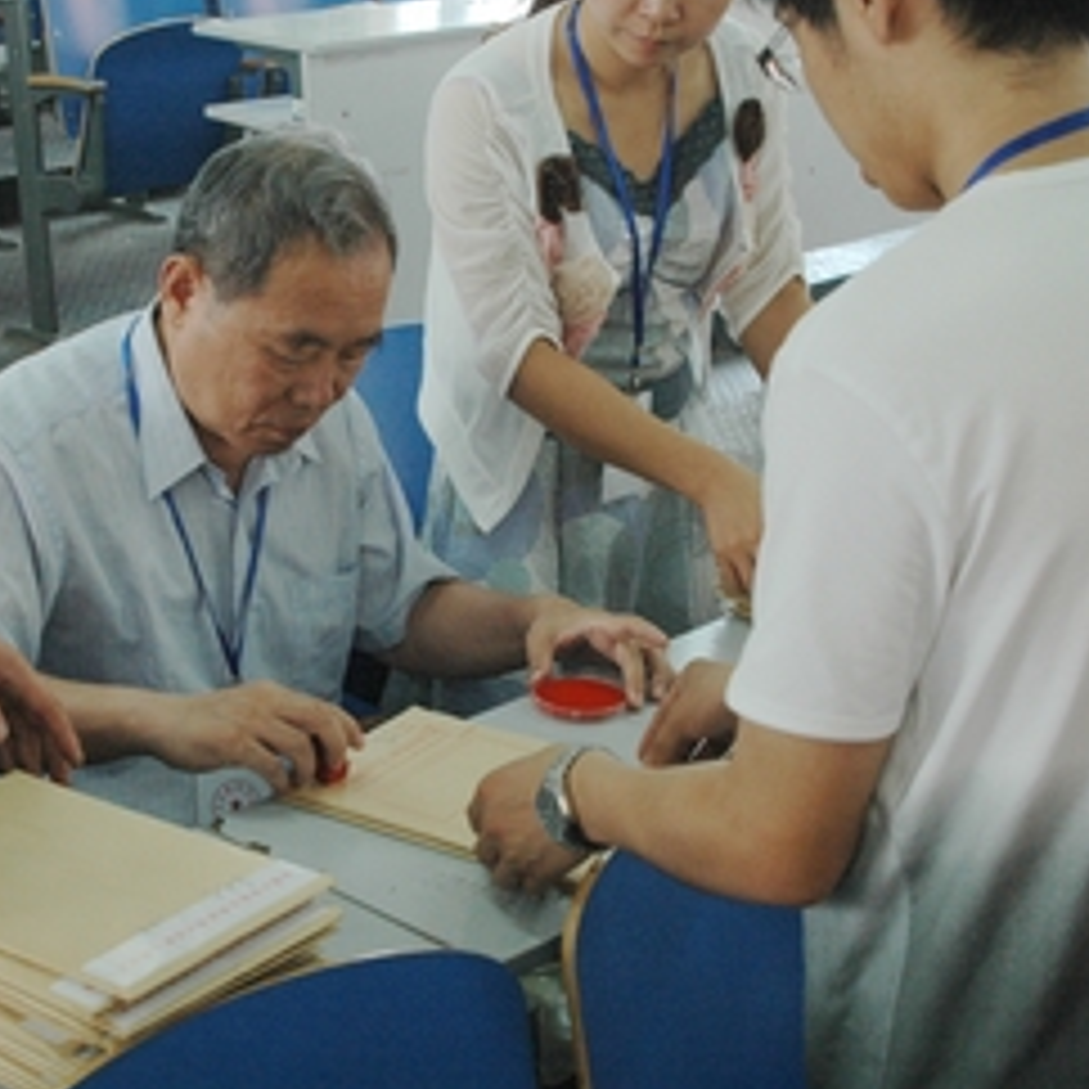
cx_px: 320
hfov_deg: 27.5
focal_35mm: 62
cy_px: 560
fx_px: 2207
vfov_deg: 27.7
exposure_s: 1/100
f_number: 5
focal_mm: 28
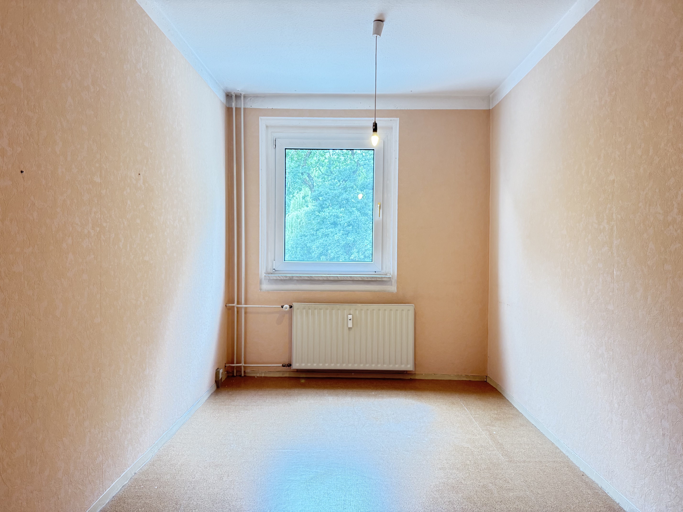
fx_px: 474
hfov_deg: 71.6
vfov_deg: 56.8
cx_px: 342
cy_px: 256
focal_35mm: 24
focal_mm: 6.76
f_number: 1.78
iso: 400
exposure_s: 1/100
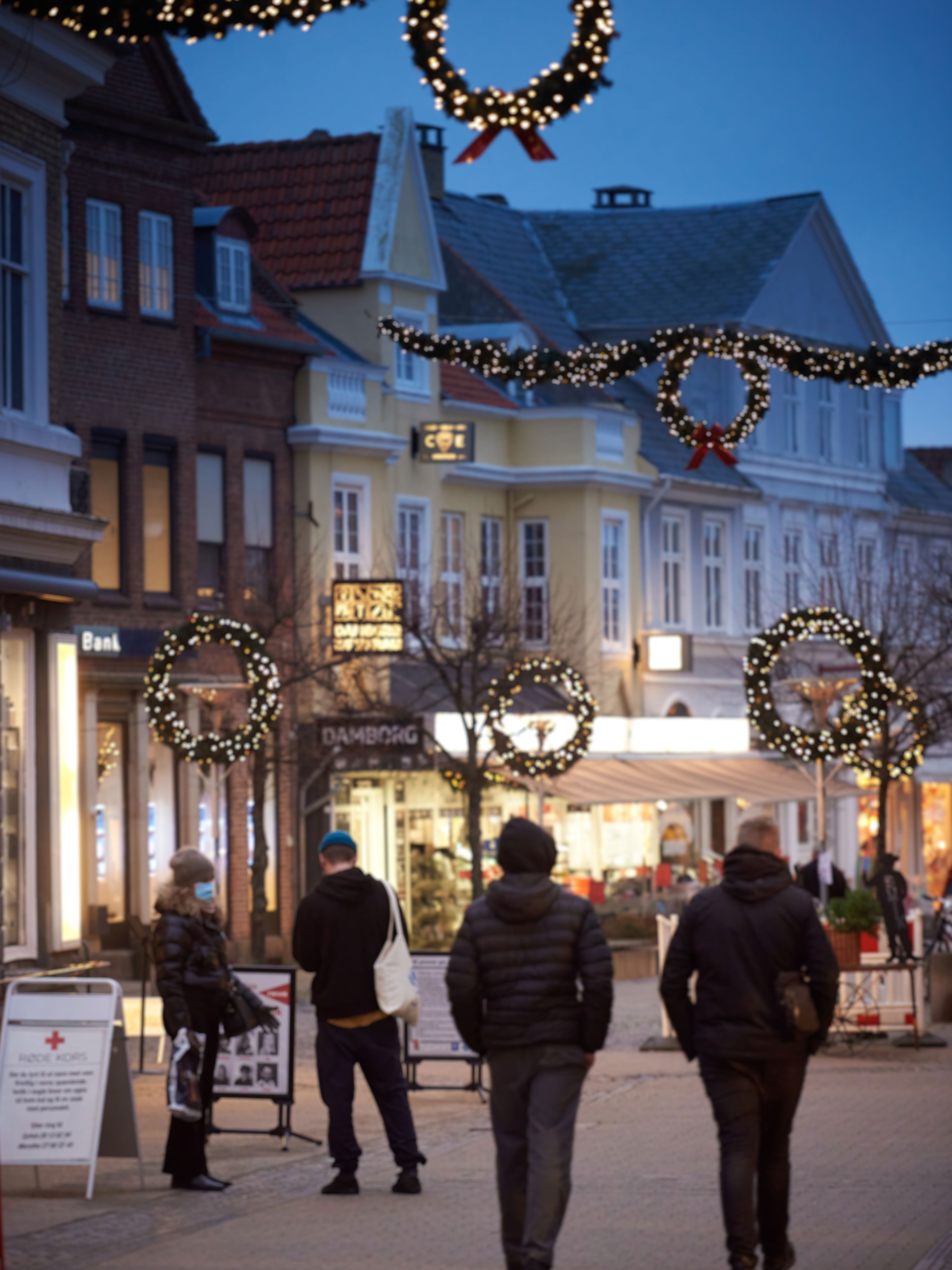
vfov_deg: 13.0
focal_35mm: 152
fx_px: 5574
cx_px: 474
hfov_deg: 9.8
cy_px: 644
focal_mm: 140
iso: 2500
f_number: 2.8
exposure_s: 1/200
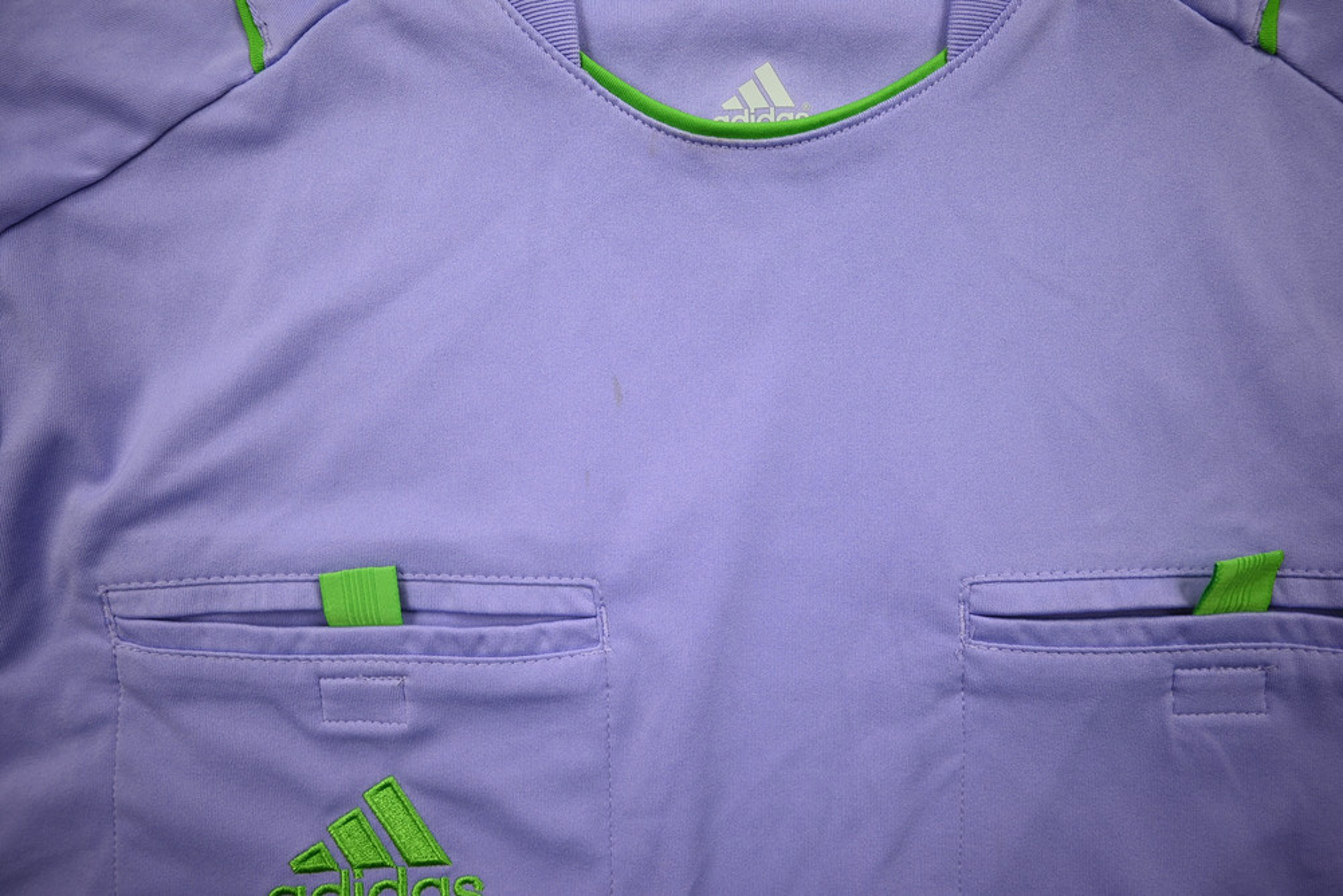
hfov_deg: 73.7
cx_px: 672
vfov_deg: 53.2
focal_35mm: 24
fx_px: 896
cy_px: 448
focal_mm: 24
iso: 200
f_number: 5.6
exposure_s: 1/125
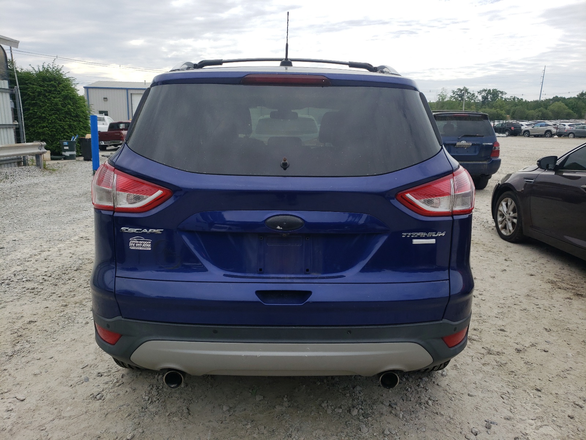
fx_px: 440
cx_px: 293
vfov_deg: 53.1
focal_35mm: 26
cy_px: 220
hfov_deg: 67.3
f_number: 1.5
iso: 50
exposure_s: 1/1429
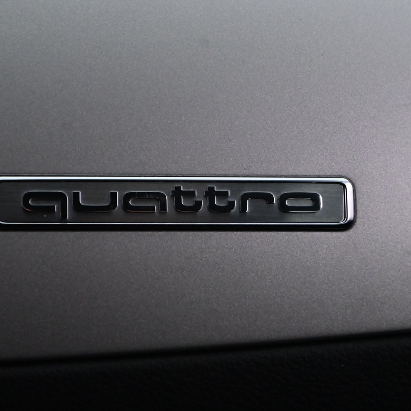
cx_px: 176
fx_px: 1290
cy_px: 206
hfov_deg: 18.1
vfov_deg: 18.1
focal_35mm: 96
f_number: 6.3
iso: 5600
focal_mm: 50
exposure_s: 1/60
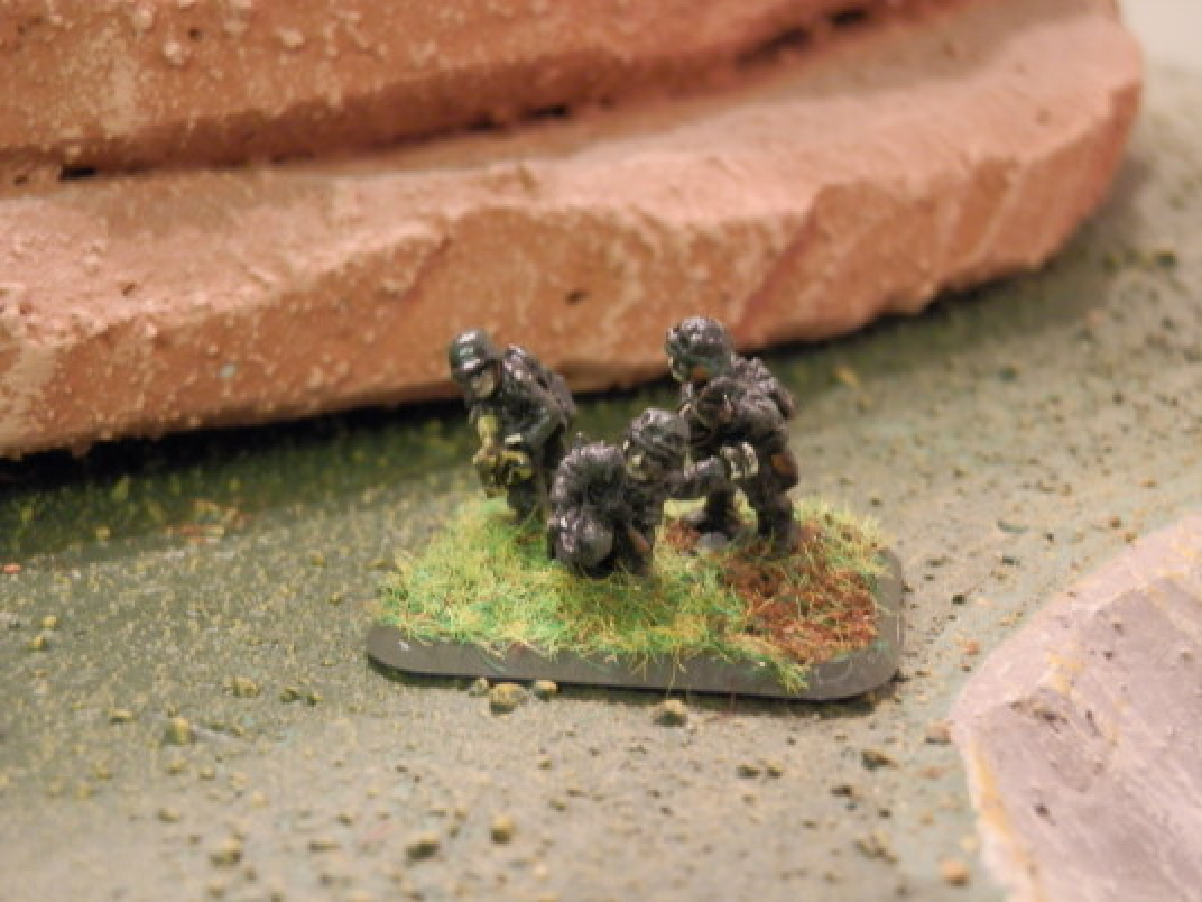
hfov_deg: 31.7
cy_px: 451
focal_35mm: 61
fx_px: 2118
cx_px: 601
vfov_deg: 24.0
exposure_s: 1/8
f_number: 3.7
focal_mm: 10.99
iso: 320
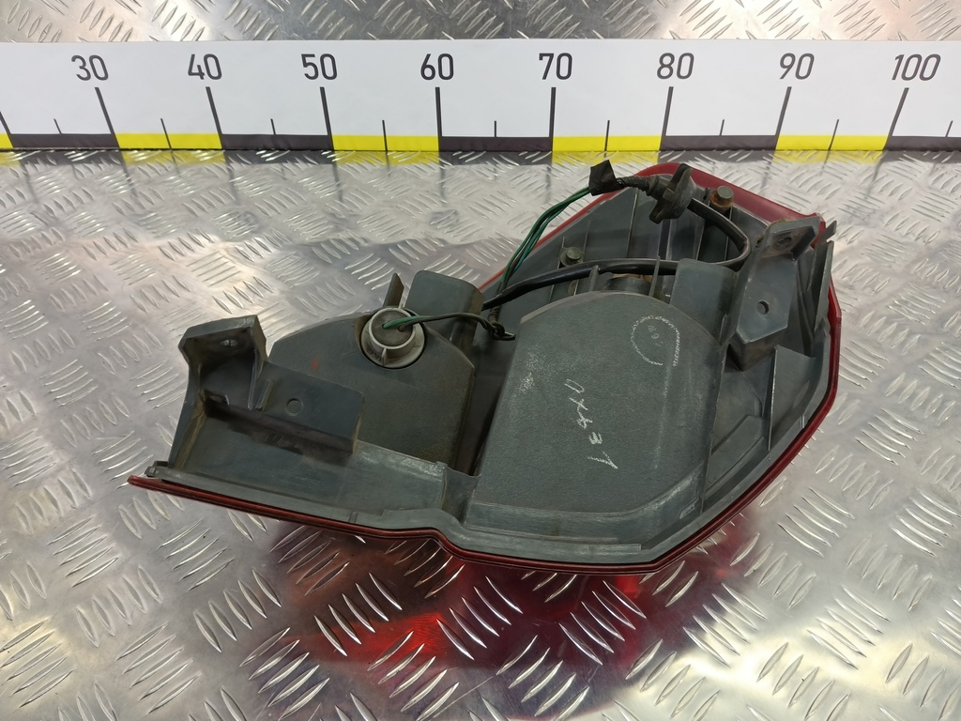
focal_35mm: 23
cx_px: 480
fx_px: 639
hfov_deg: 73.9
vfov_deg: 58.9
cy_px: 360
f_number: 1.6
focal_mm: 4.11
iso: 109
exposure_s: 1/50
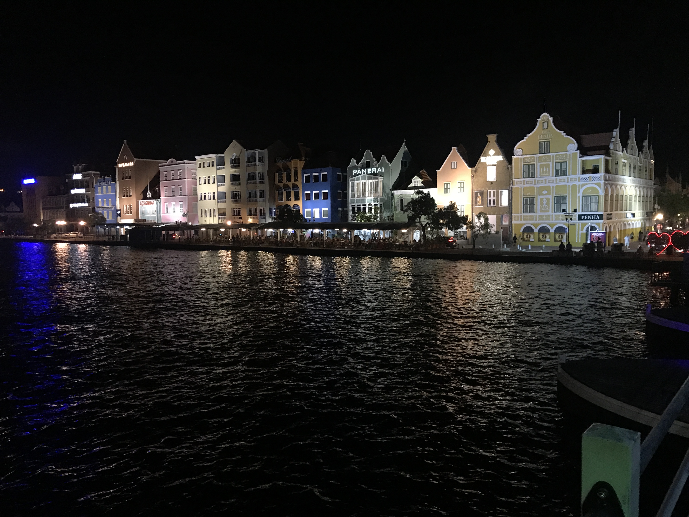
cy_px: 258
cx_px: 344
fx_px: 557
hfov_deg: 63.4
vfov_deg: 49.7
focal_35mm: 28
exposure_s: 1/11
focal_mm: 3.99
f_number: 1.8
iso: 100
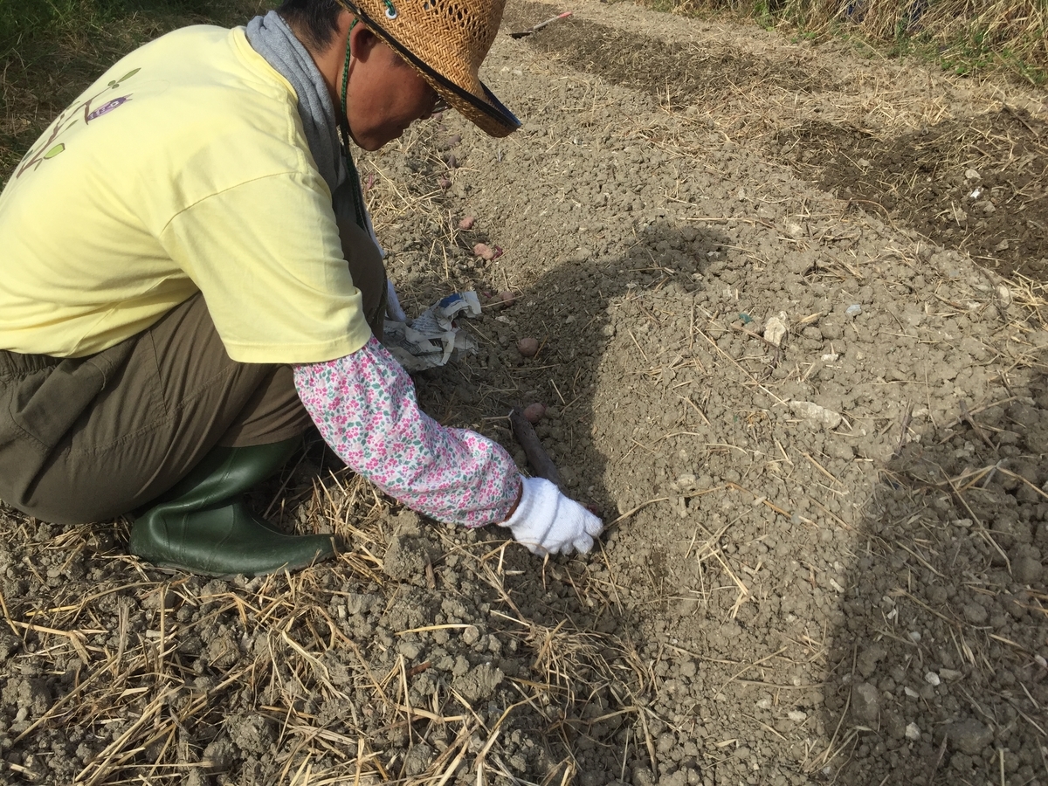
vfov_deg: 48.2
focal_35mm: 29
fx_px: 878
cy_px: 393
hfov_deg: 61.7
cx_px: 524
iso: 32
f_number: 2.2
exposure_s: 1/2083
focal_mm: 4.15
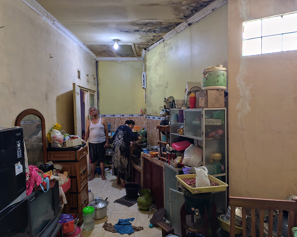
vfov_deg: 58.8
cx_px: 147
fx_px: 211
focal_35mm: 24
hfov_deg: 70.3
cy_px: 118
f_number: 1.65
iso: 3200
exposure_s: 1/25
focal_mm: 6.19
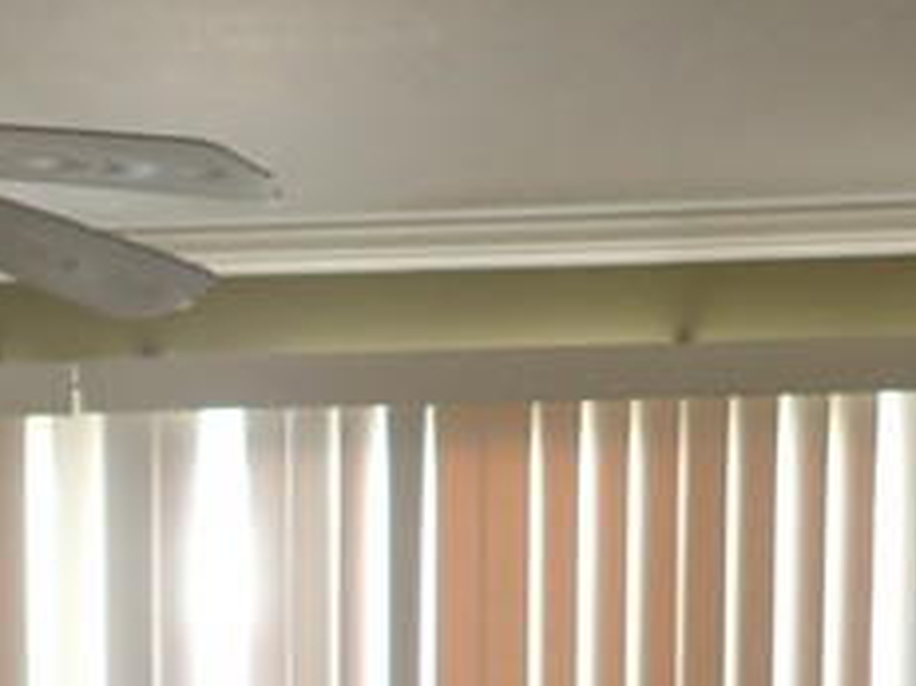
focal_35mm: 130
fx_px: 3438
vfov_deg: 10.8
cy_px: 1170
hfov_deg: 14.9
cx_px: -48
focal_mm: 4.5
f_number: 2
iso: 200
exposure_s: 1/60
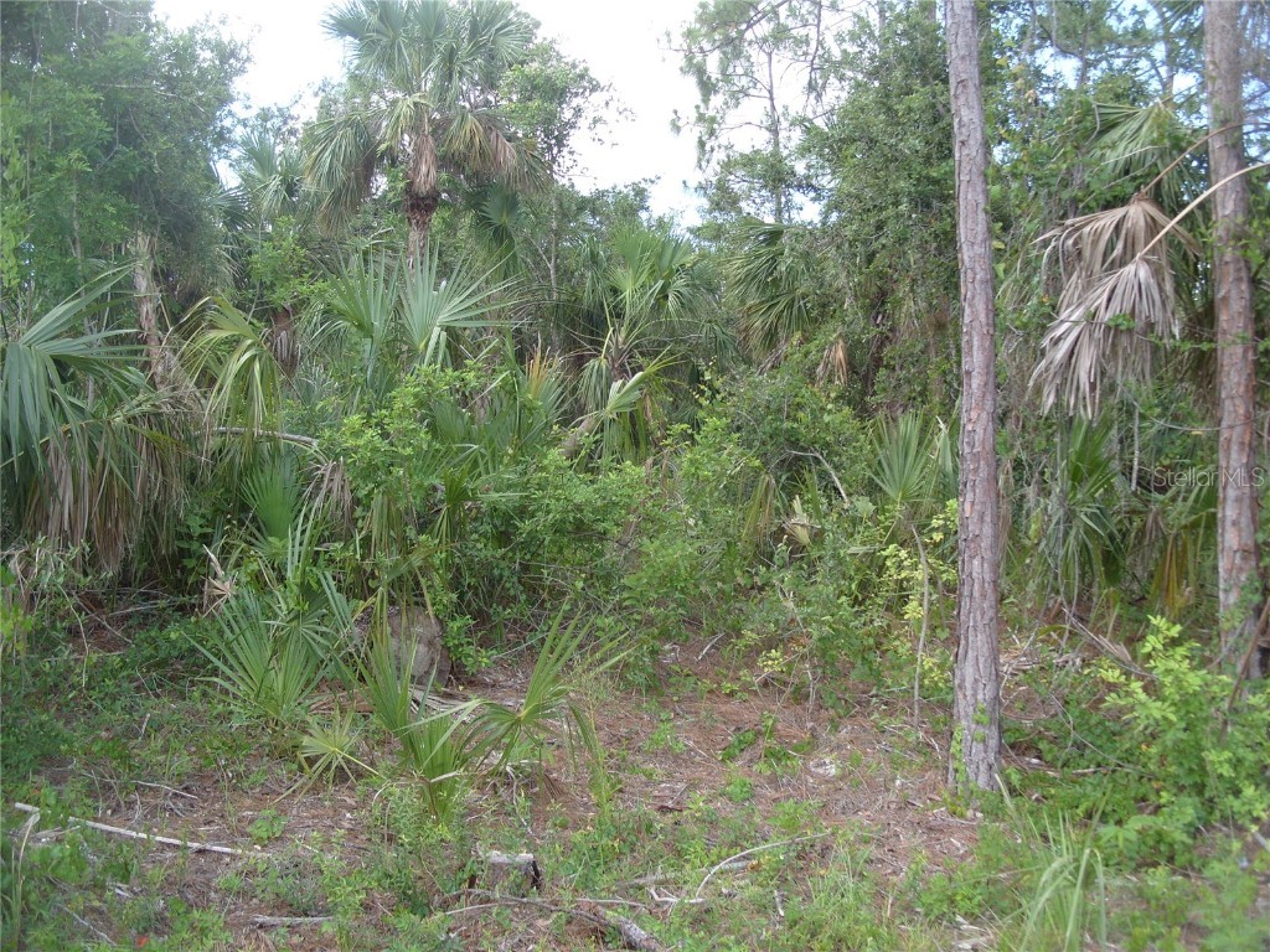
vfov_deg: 40.7
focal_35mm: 35
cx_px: 635
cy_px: 476
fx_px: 1284
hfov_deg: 52.6
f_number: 2.8
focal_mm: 7.8
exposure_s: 1/250
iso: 80
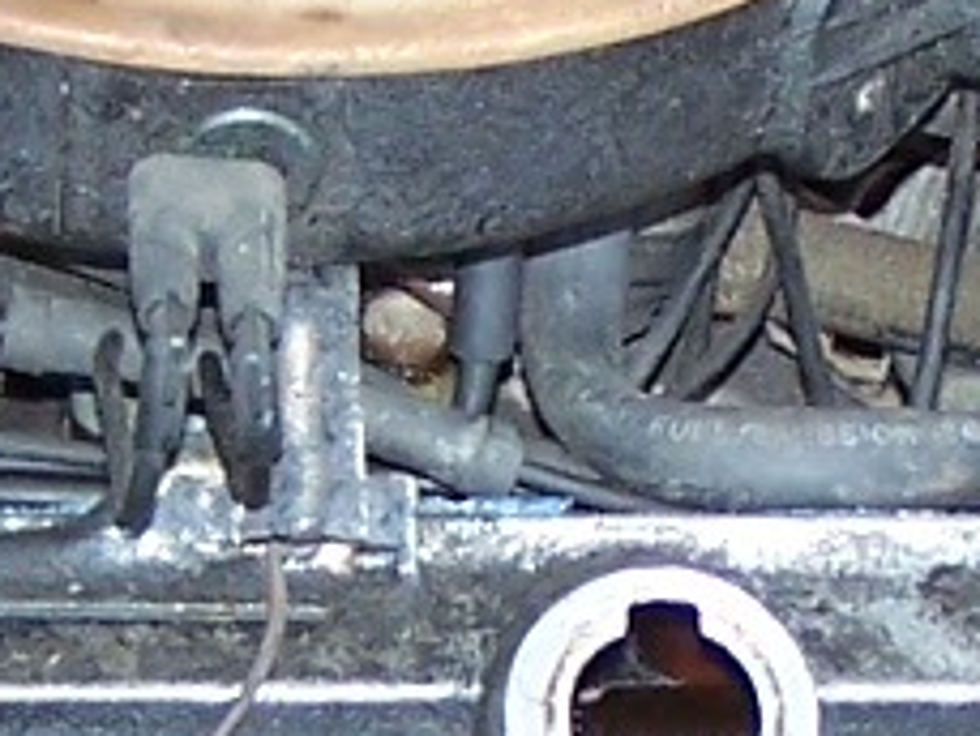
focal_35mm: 257
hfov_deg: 7.7
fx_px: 7280
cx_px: 595
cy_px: 719
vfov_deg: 5.8
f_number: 2.8
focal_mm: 6.3
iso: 80
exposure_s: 1/60
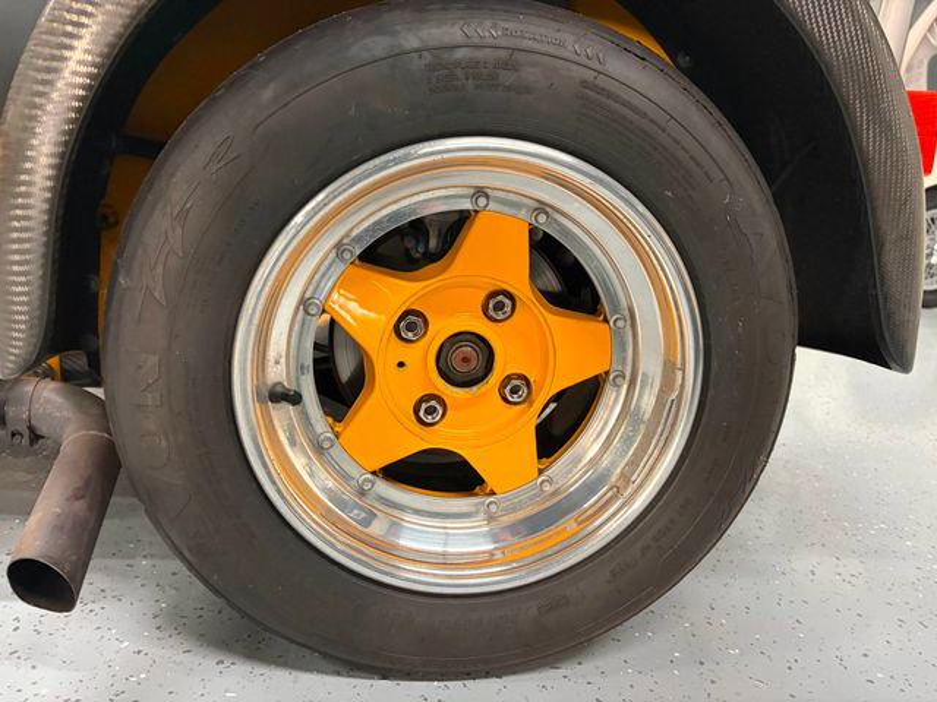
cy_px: 351
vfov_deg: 53.1
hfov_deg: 67.3
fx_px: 704
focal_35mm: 26
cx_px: 468
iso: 500
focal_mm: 5.96
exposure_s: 1/40
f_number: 1.6
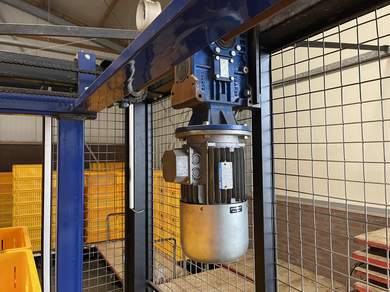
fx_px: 282
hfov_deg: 69.4
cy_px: 146
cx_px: 195
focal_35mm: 25
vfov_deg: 54.9
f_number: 1.6
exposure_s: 1/50
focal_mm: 5.1
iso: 500
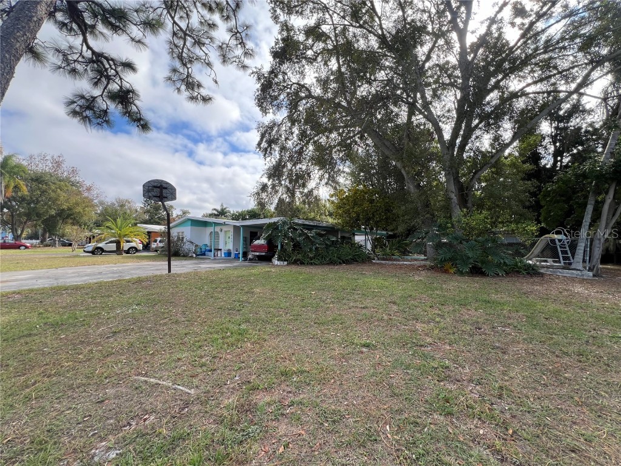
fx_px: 233
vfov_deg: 89.9
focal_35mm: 13
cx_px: 310
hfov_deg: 106.2
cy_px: 233
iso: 32
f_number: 1.8
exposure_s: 1/567
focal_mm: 1.57
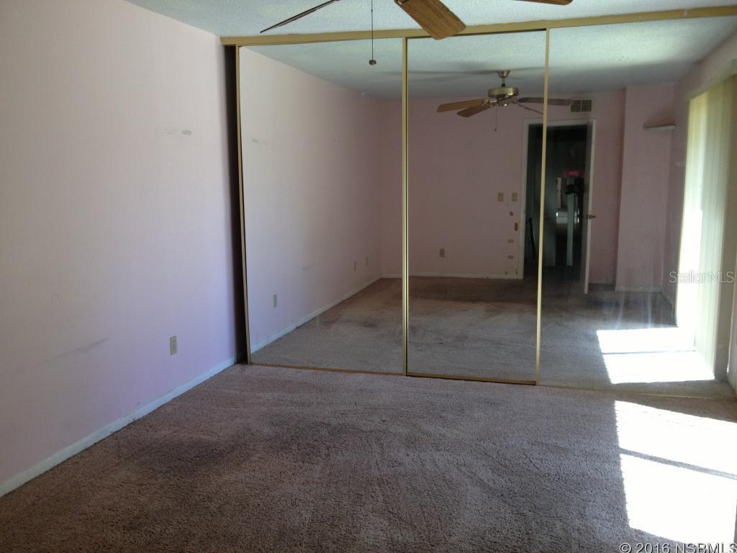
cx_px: 368
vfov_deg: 40.7
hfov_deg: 52.6
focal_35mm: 35
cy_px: 276
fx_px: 745
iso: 100
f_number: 2.4
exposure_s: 1/120
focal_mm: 4.28
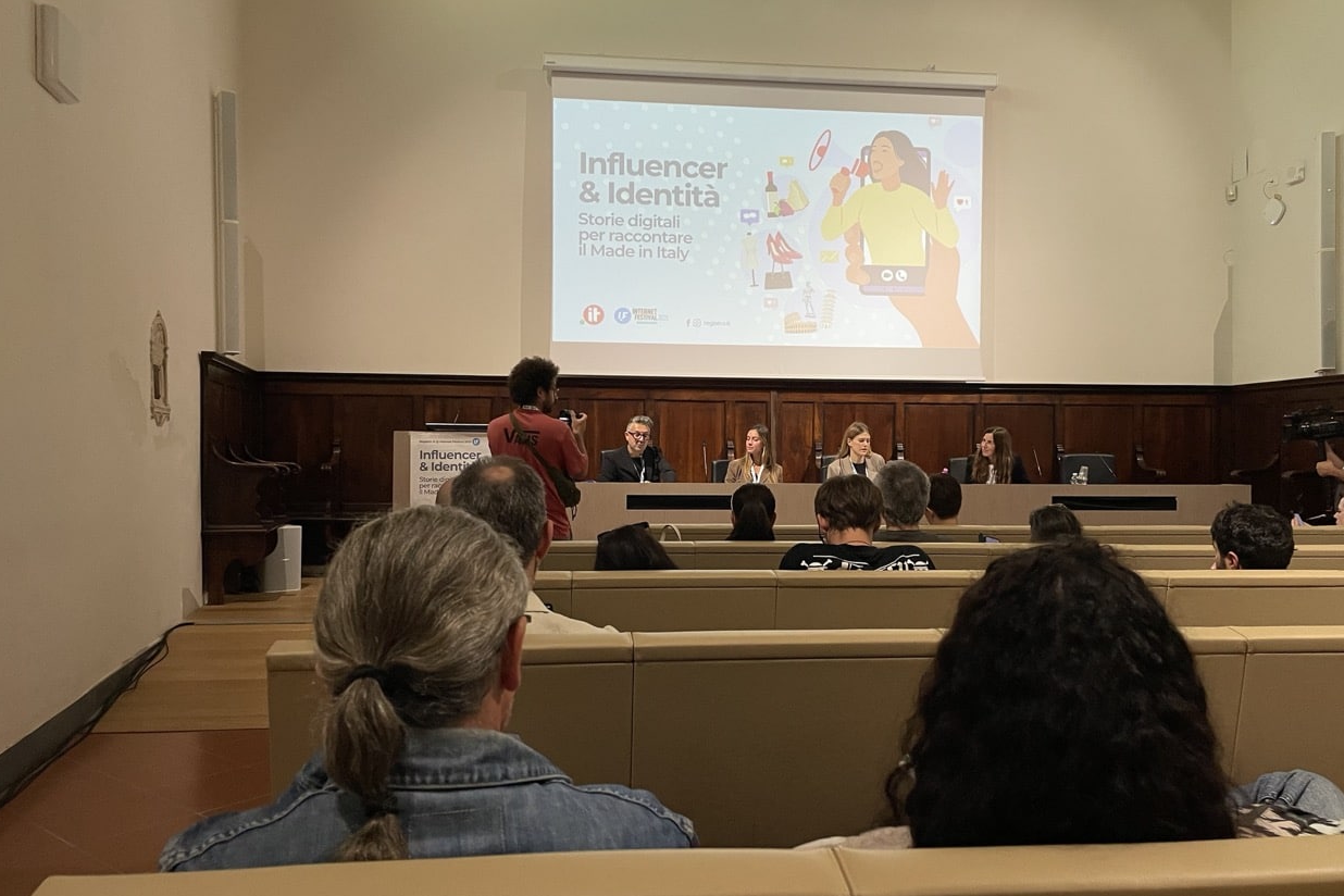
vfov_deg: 46.4
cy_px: 469
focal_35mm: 28
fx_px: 1045
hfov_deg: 65.5
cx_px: 683
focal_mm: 4.2
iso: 125
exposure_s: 1/90
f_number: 1.6
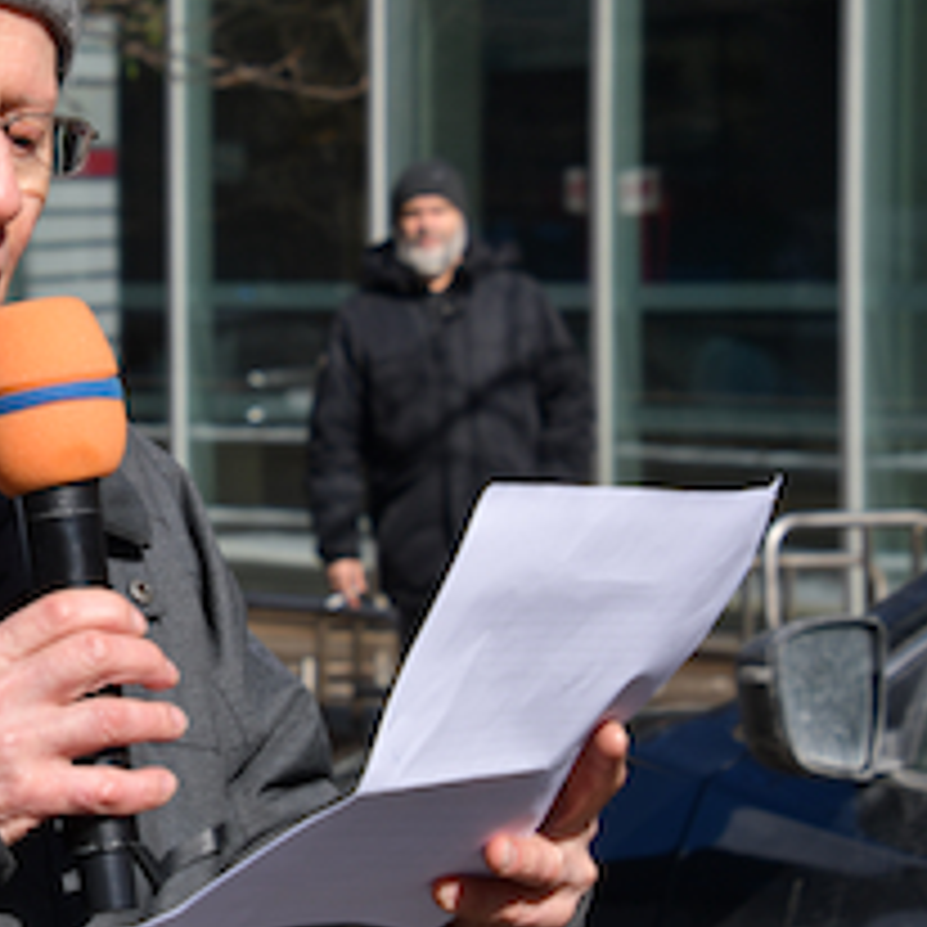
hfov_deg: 8.6
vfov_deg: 8.7
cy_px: 340
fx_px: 6120
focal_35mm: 202
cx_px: 63
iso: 100
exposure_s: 1/320
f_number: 9
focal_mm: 70
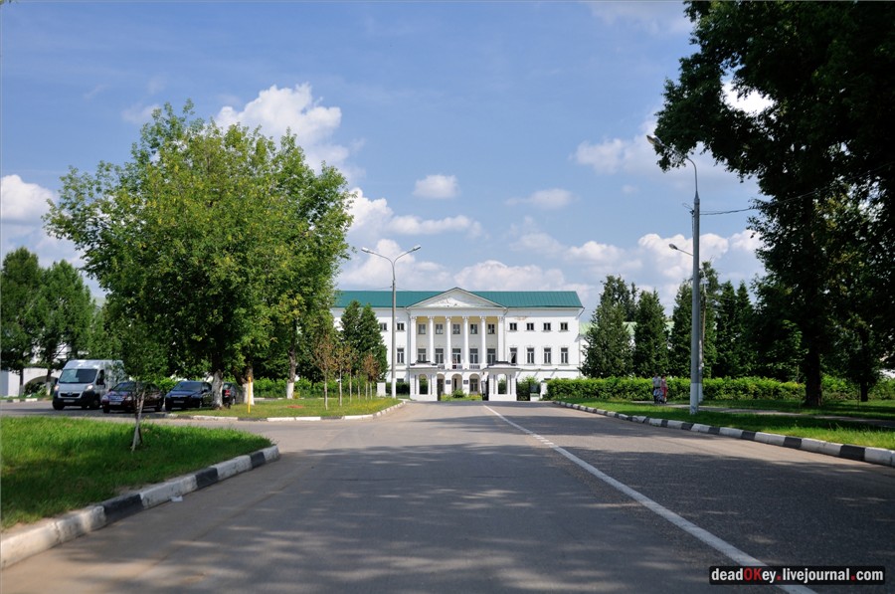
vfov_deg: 31.8
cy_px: 297
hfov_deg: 46.5
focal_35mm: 42
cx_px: 448
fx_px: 1042
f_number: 5
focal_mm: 28
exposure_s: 1/1000
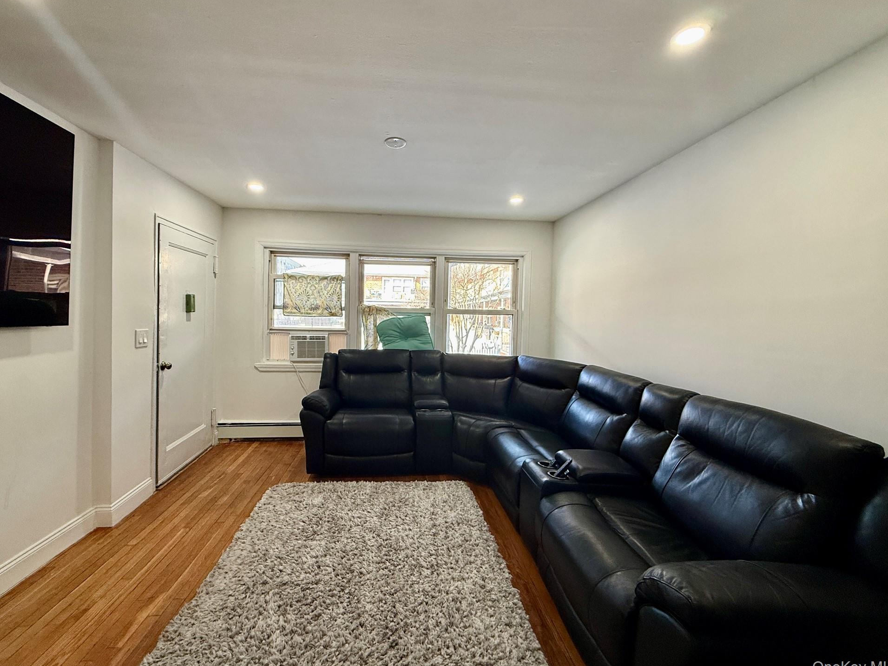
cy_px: 321
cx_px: 431
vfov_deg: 81.7
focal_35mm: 15
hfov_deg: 98.1
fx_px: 385
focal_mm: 2.22
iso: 125
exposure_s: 1/99
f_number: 2.2
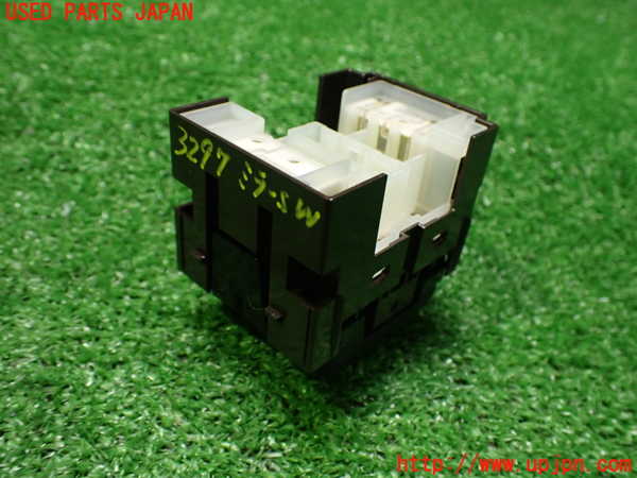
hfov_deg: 60.0
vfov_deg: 46.8
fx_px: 552
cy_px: 239
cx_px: 318
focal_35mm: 30
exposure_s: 1/50
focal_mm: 5.4
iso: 800
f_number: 2.3
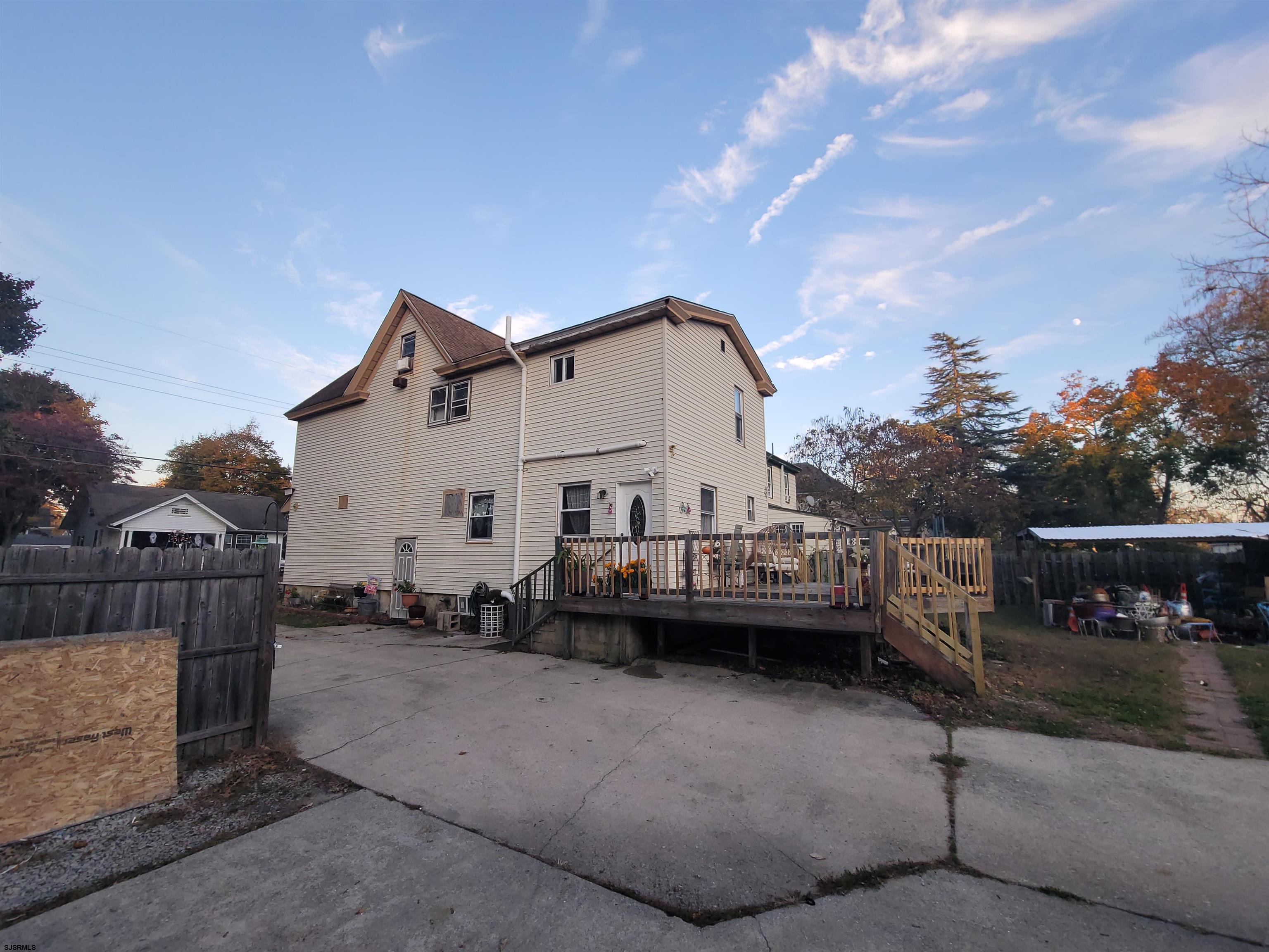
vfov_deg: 89.9
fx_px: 477
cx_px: 634
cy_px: 476
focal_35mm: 13
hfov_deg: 106.2
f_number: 2.2
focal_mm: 2.2
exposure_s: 1/235
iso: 64
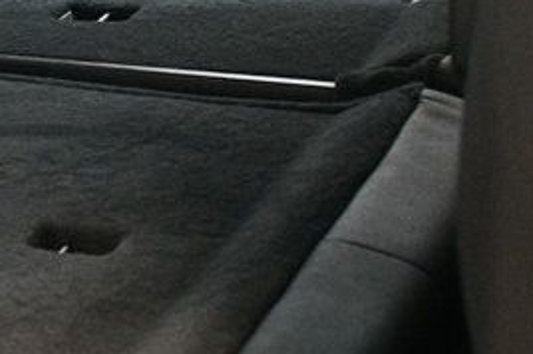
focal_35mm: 130
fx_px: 1922
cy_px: -76
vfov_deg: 10.3
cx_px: -175
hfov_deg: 15.0
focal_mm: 23
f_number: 3.8
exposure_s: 1/60
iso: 3200
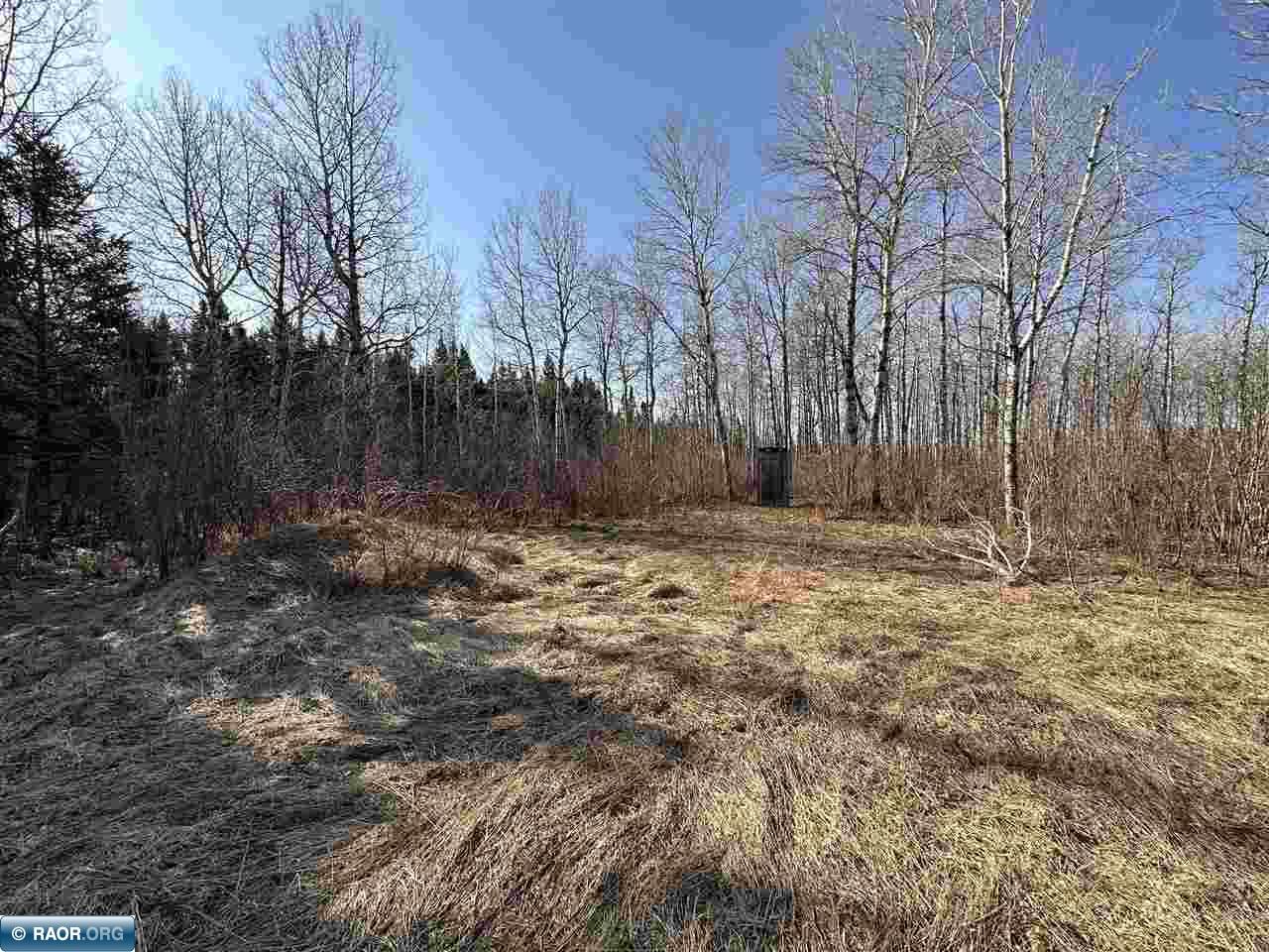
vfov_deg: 85.7
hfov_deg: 102.1
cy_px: 476
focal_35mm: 14
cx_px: 634
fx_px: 513
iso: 40
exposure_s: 1/963
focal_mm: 2.22
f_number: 2.2
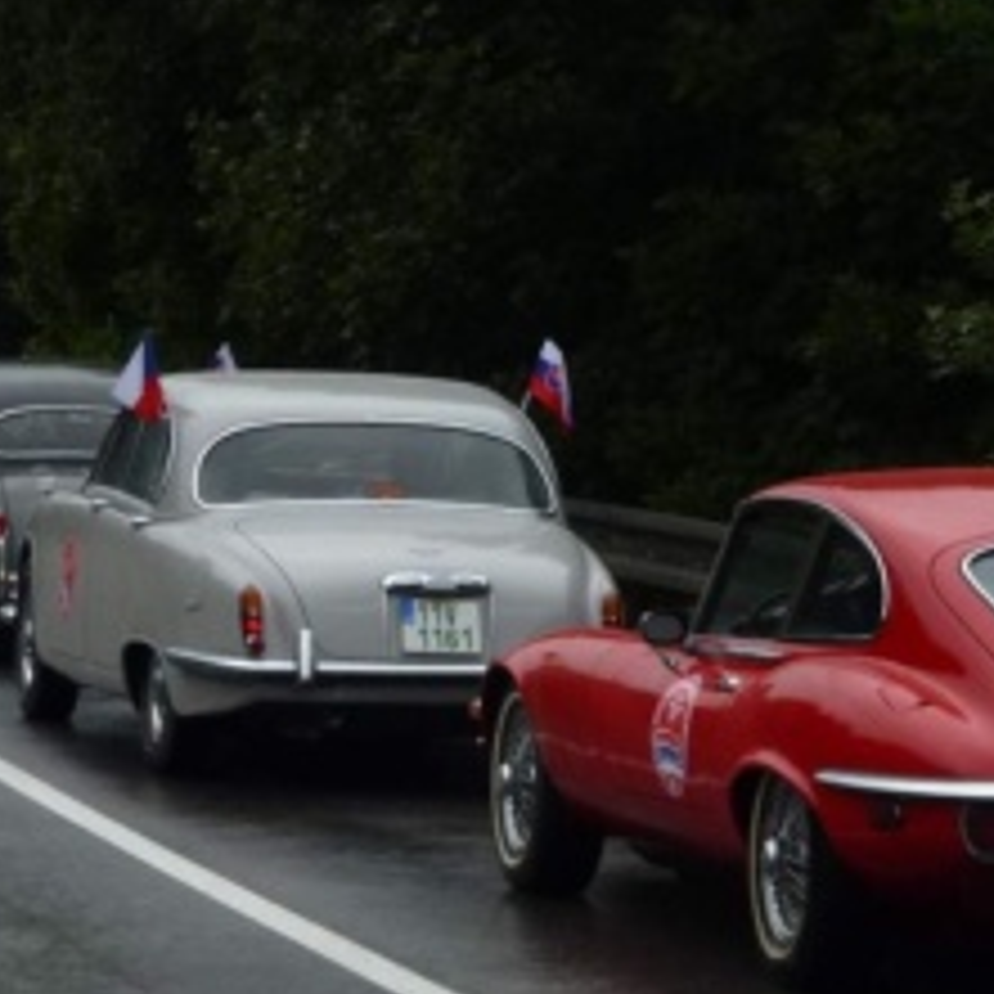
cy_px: 708
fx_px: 6238
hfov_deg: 9.1
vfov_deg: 9.1
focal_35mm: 192
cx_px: 405
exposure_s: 1/250
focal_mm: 17.3
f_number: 5
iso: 100
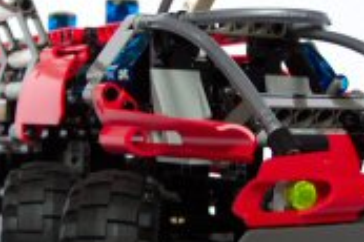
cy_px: 146
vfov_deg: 15.5
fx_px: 889
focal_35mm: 88
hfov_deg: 23.1
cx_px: 191
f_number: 2.8
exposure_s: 1/30
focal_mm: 8
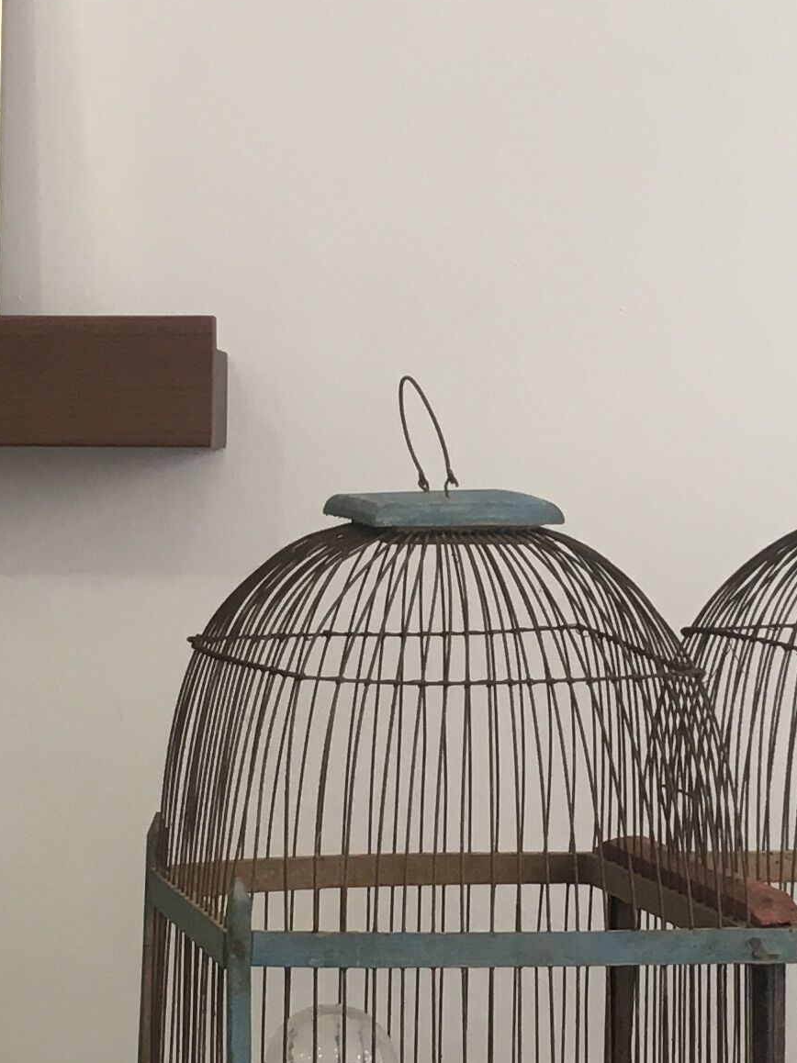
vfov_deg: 19.5
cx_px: 399
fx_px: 3102
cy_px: 545
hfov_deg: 14.6
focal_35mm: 101
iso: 64
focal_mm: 4.15
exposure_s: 1/33
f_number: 2.2
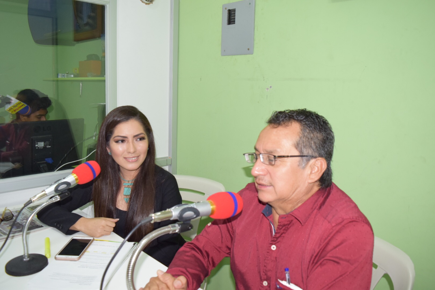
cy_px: 145
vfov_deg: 47.9
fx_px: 326
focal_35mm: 27
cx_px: 218
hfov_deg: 67.4
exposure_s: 1/100
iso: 800
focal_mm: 18
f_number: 5
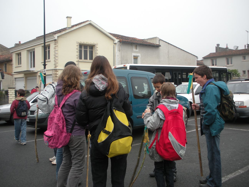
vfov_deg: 40.7
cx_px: 124
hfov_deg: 52.6
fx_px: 252
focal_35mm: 35
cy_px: 94
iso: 64
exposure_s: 1/81
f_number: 3.5
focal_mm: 6.3
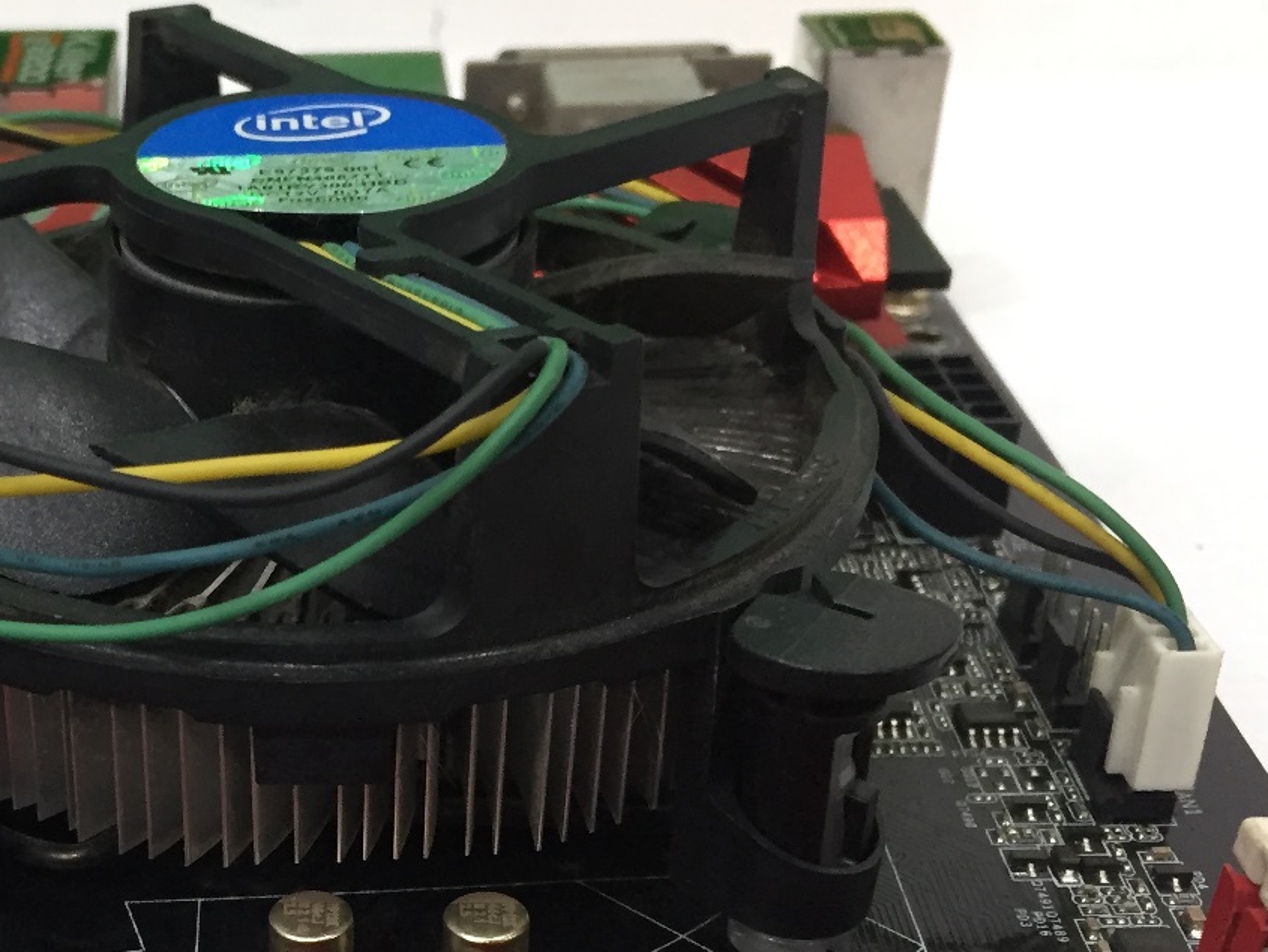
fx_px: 2052
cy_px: 766
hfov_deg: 32.9
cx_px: 177
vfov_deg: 25.6
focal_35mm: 56
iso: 160
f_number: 2.2
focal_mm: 4.15
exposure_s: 1/33
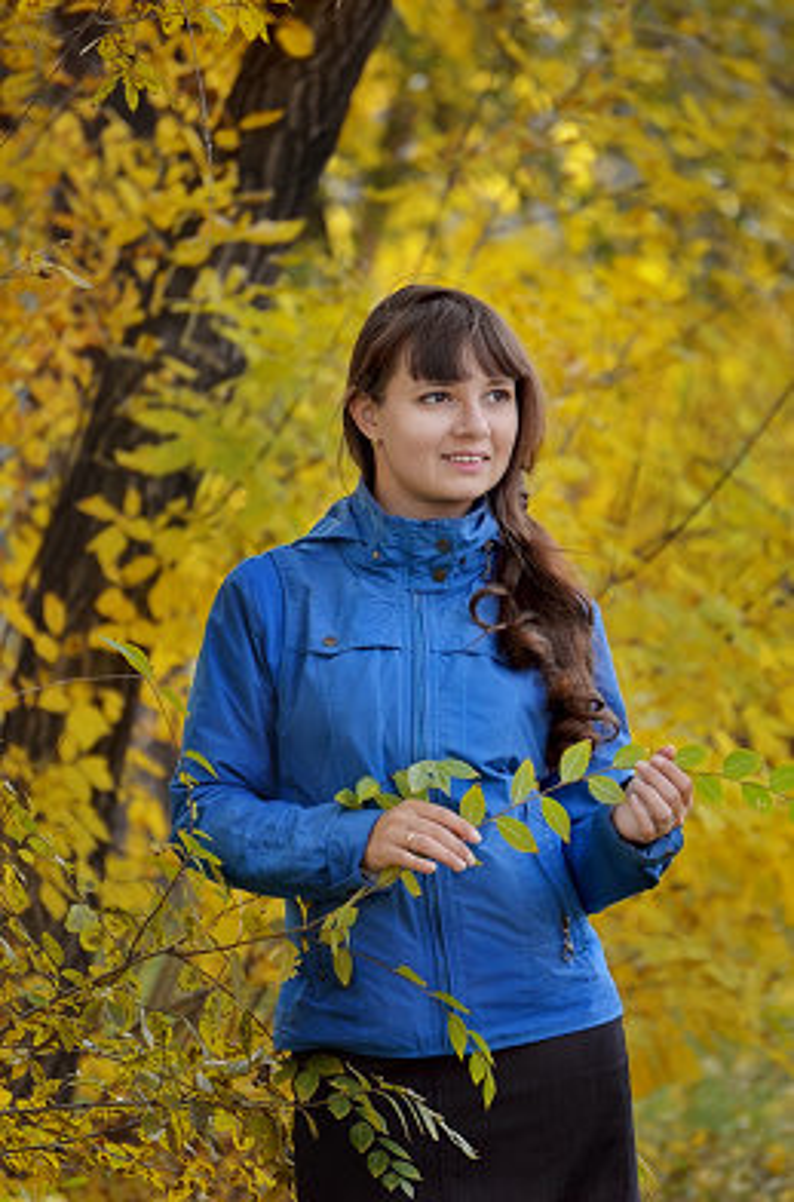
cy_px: 601
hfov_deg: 4.6
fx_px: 9986
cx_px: 397
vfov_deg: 6.9
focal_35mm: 300
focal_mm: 200
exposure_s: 1/400
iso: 800
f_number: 5.6
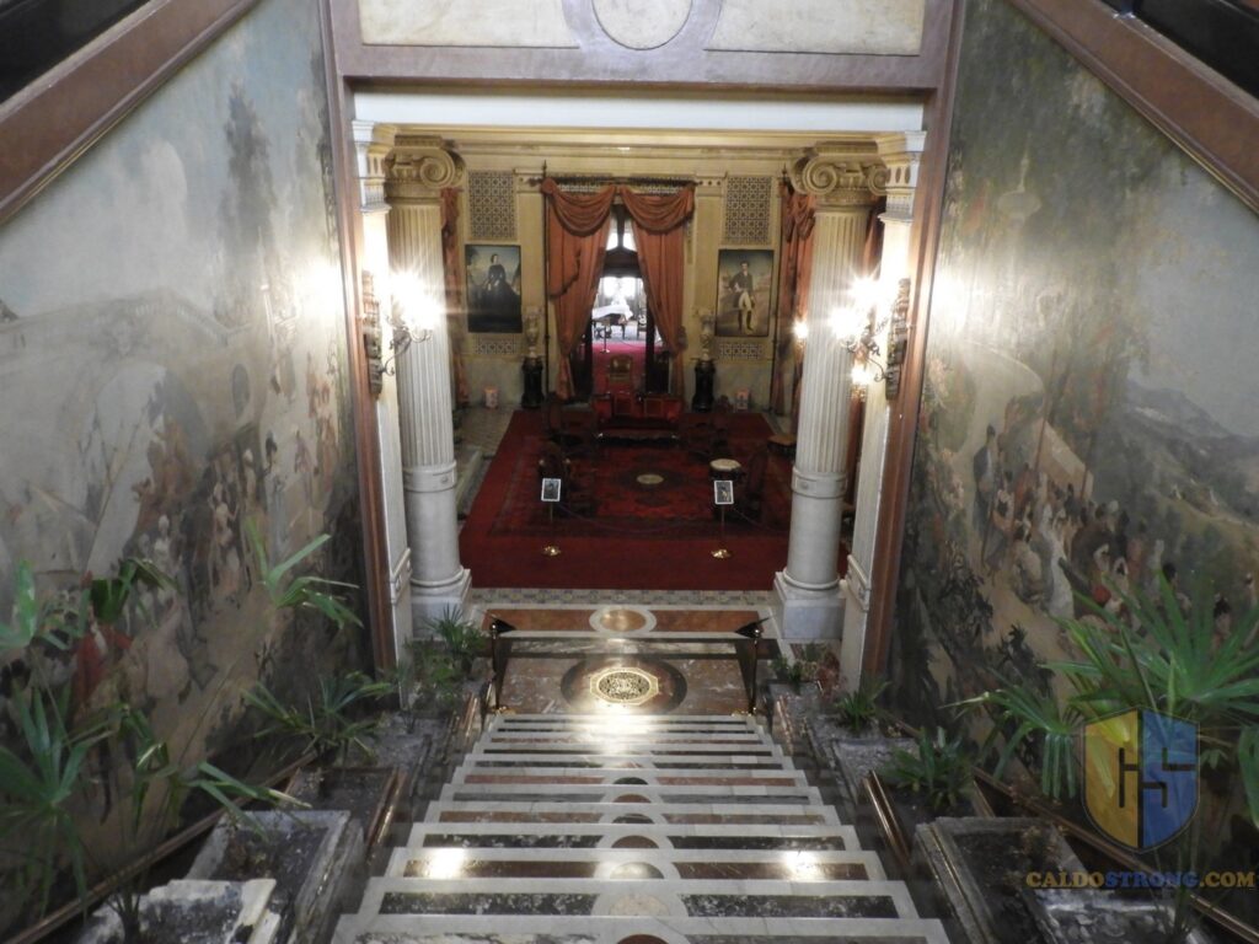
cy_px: 472
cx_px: 630
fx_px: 873
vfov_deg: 56.8
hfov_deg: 71.6
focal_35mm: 24
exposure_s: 1/3
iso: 800
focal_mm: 4.3
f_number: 6.7
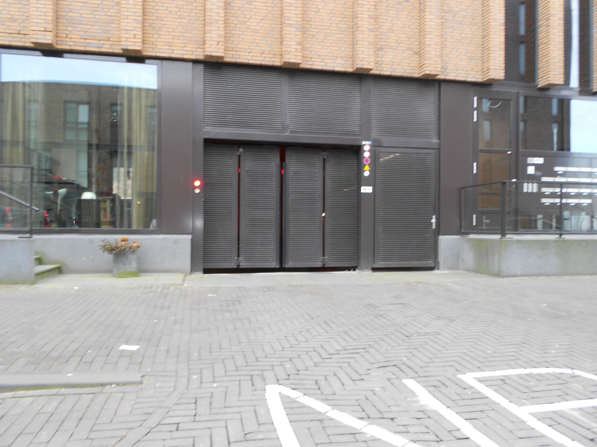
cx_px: 298
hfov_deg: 67.3
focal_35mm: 26
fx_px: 448
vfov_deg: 53.1
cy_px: 224
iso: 80
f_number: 3.2
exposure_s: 1/60
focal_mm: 4.6
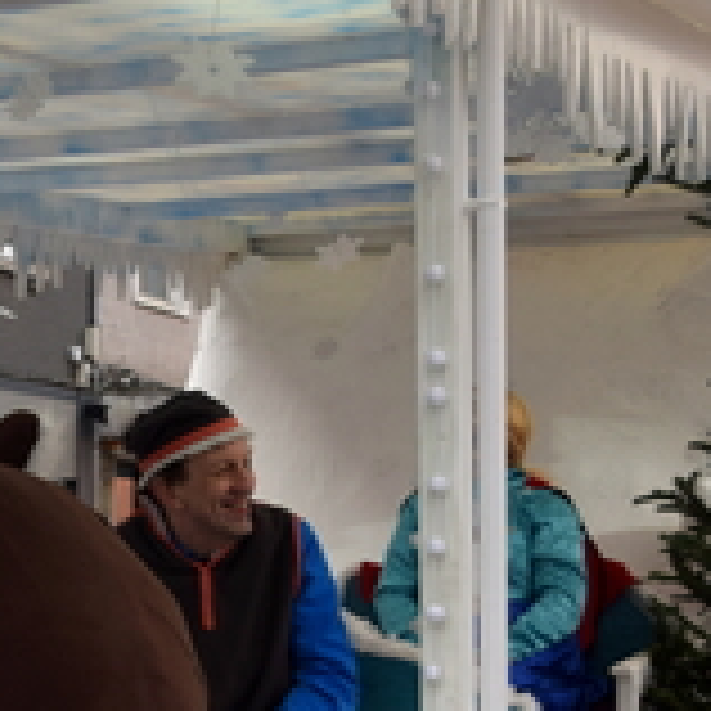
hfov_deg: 13.1
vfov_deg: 13.7
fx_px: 2928
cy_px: 698
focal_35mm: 126
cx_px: -346
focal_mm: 26
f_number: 4.5
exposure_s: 1/1250
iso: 400
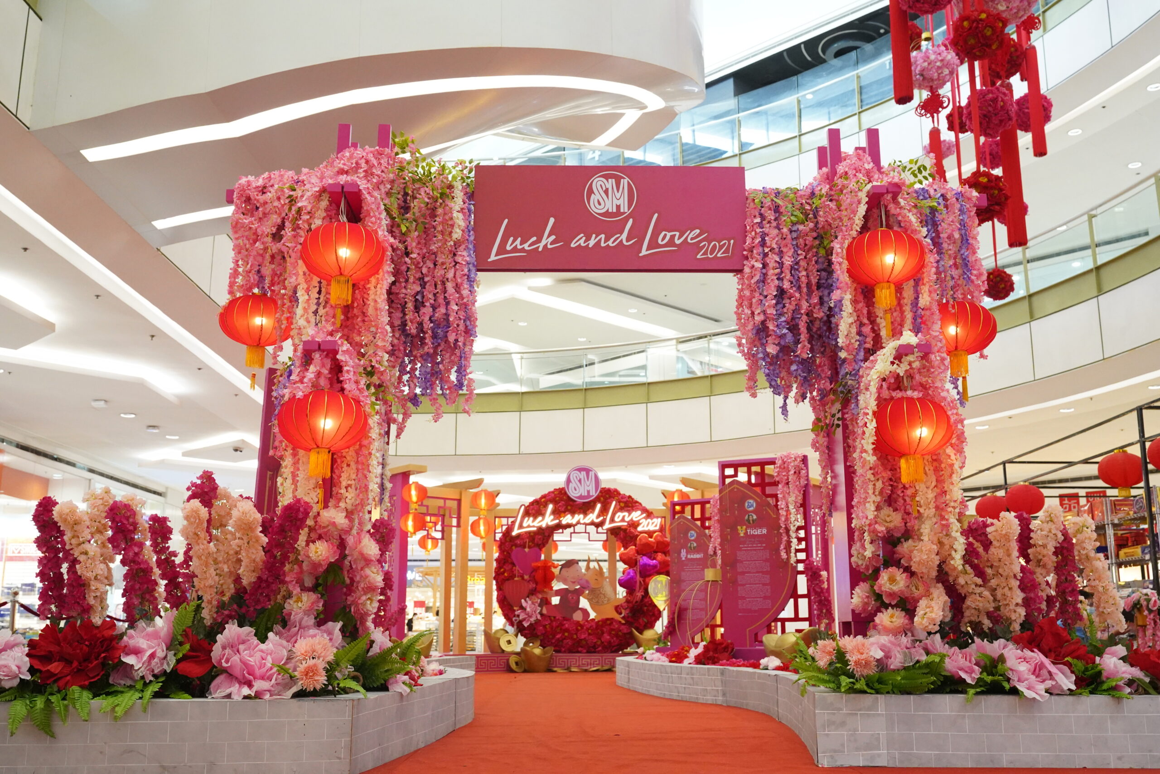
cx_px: 580
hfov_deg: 54.4
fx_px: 1128
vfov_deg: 37.9
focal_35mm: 35
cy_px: 387
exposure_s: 1/160
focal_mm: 35
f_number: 5
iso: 8000
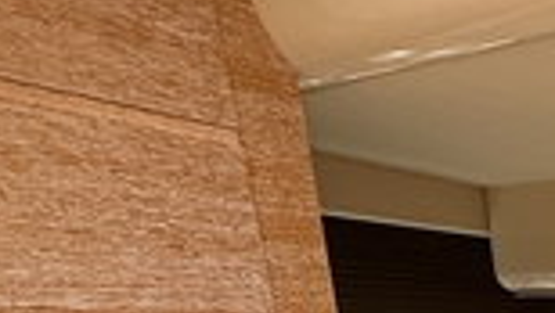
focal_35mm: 47
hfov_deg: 33.8
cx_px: 692
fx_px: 692
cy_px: 583
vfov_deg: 18.8
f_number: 2.2
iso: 400
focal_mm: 2.22
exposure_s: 1/60
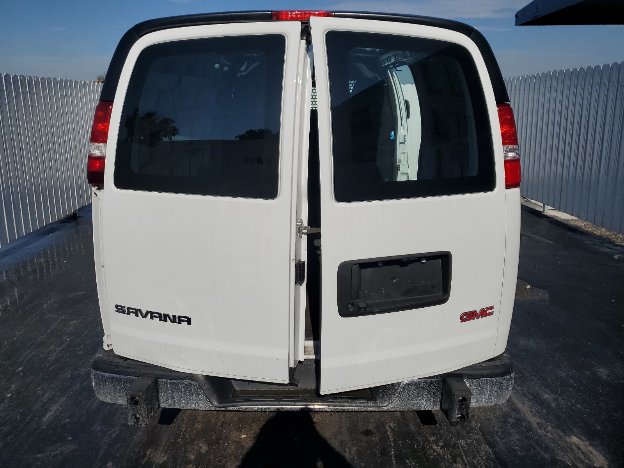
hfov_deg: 67.3
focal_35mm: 26
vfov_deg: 53.1
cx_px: 312
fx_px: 469
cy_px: 234
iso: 52
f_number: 1.5
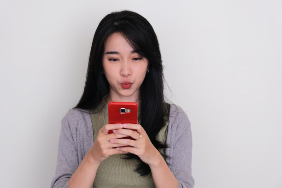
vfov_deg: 16.5
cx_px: 141
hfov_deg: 24.5
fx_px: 650
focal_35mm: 83
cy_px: 94
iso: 200
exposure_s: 1/100
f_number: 7.1
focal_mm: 55
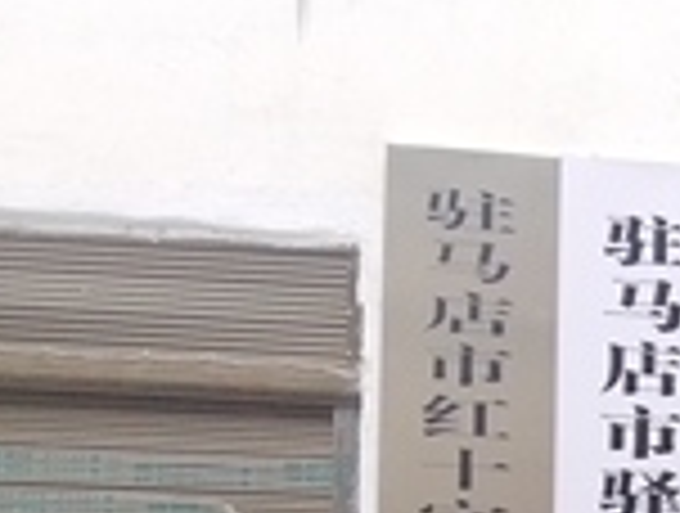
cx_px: 1175
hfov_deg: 16.4
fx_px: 2028
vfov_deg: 13.4
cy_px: 832
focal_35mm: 103
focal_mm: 3.81
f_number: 2.2
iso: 80
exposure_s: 1/100
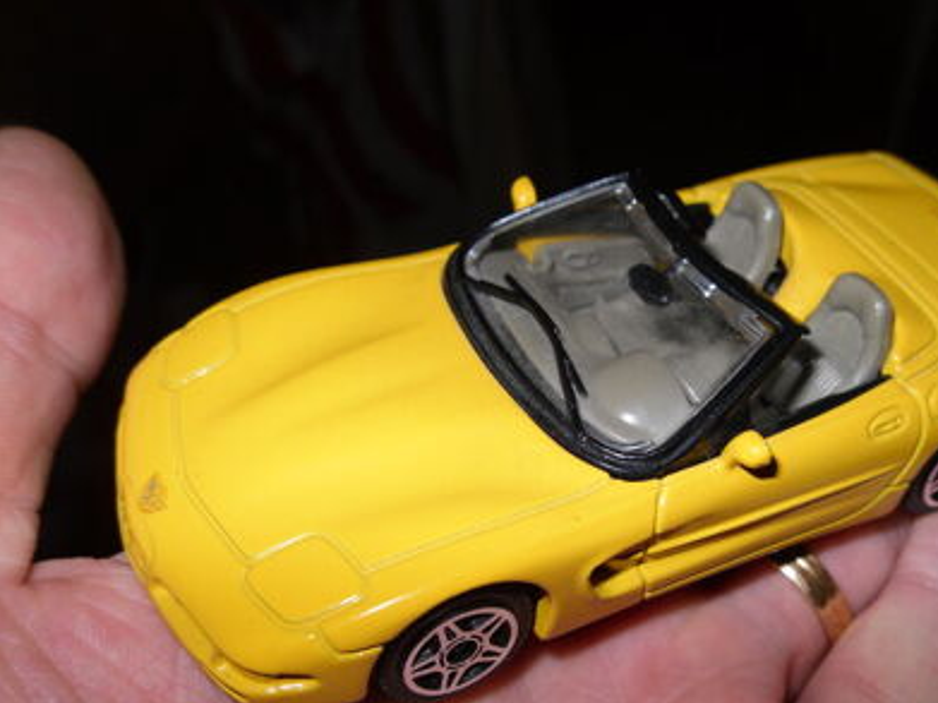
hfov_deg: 43.6
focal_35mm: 43
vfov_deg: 33.5
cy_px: 389
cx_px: 571
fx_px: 1165
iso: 80
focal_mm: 6.3
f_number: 8.2
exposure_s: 1/45
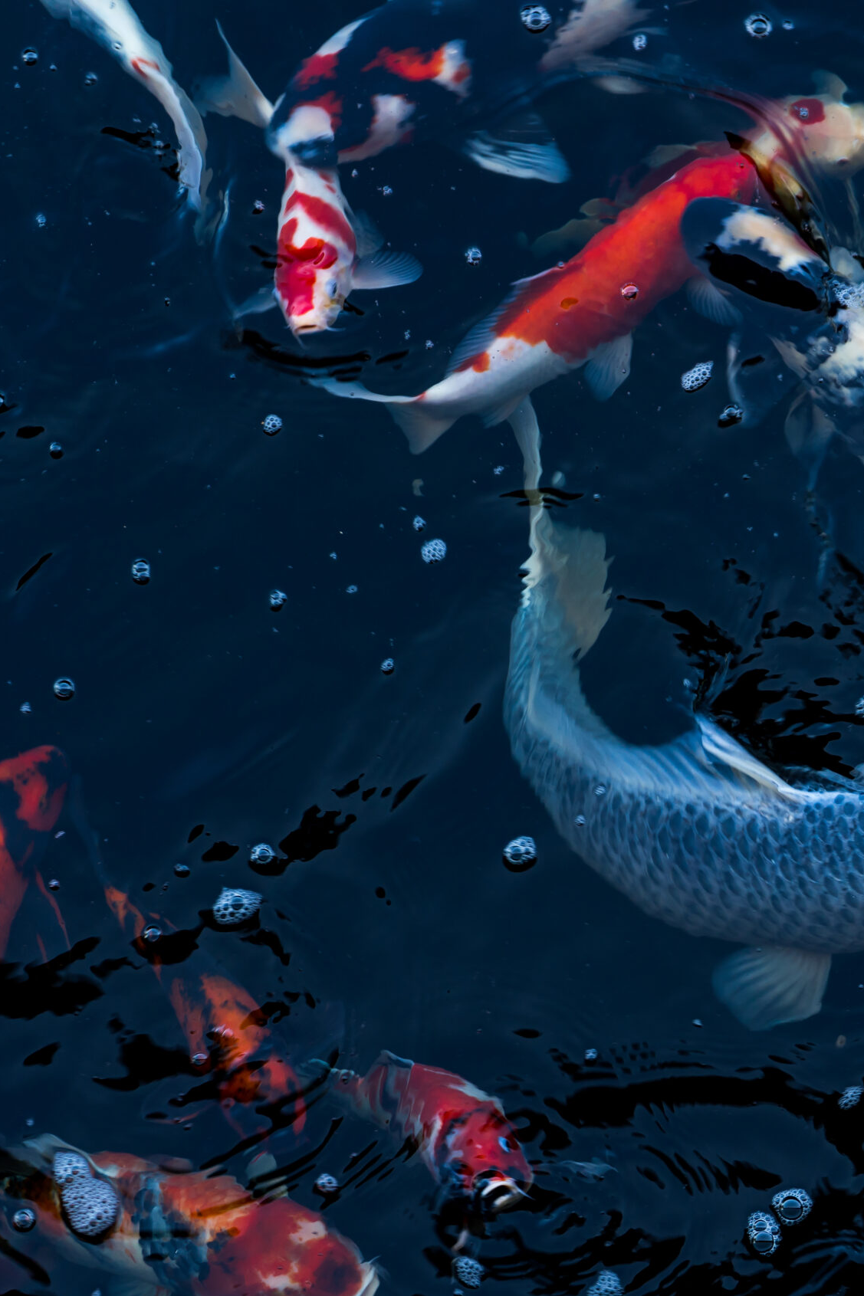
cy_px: 648
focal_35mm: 106
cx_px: 857
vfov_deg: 19.3
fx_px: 3816
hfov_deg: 12.8
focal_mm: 70
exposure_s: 1/80
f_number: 5.6
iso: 250
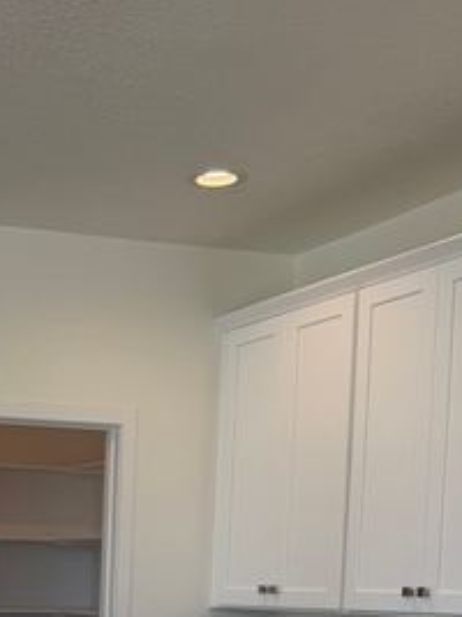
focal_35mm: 69
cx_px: -65
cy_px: 698
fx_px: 1229
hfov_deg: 20.2
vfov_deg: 25.8
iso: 100
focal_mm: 6.76
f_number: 1.78
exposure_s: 1/476
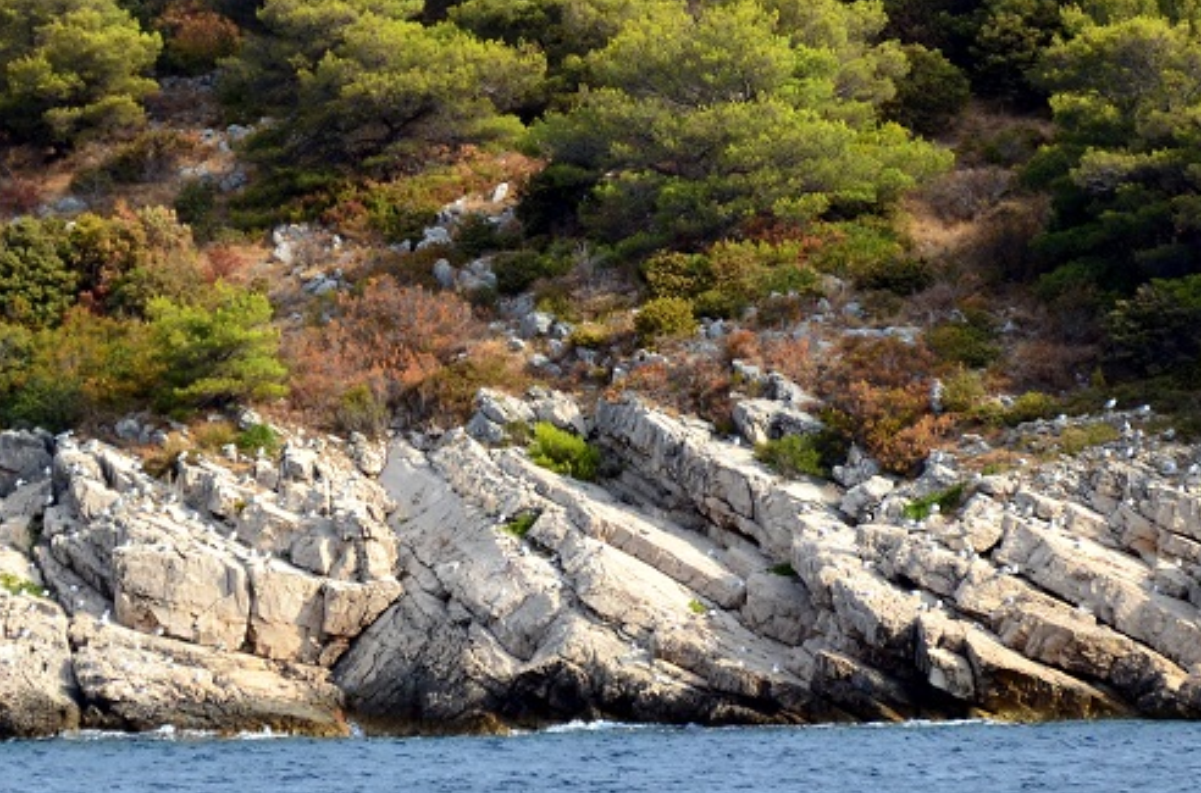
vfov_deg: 1.9
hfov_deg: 2.9
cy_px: 182
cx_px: 138
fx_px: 23319
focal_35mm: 701
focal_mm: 230
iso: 640
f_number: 5.3
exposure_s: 1/2500
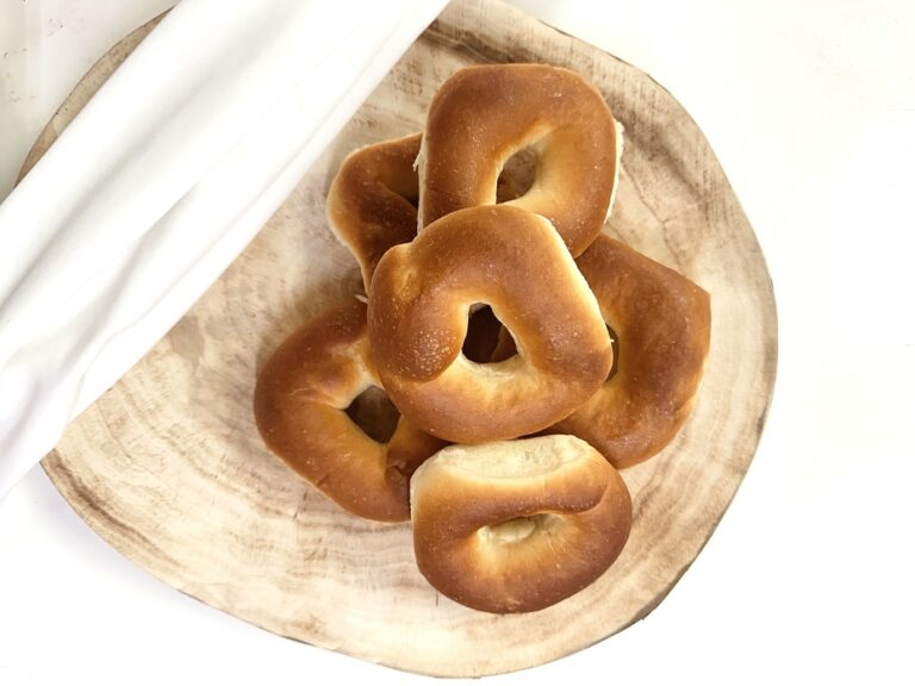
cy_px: 343
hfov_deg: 71.6
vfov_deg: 56.8
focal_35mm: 24
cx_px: 458
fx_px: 634
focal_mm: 6.86
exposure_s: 1/120
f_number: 1.78
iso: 160
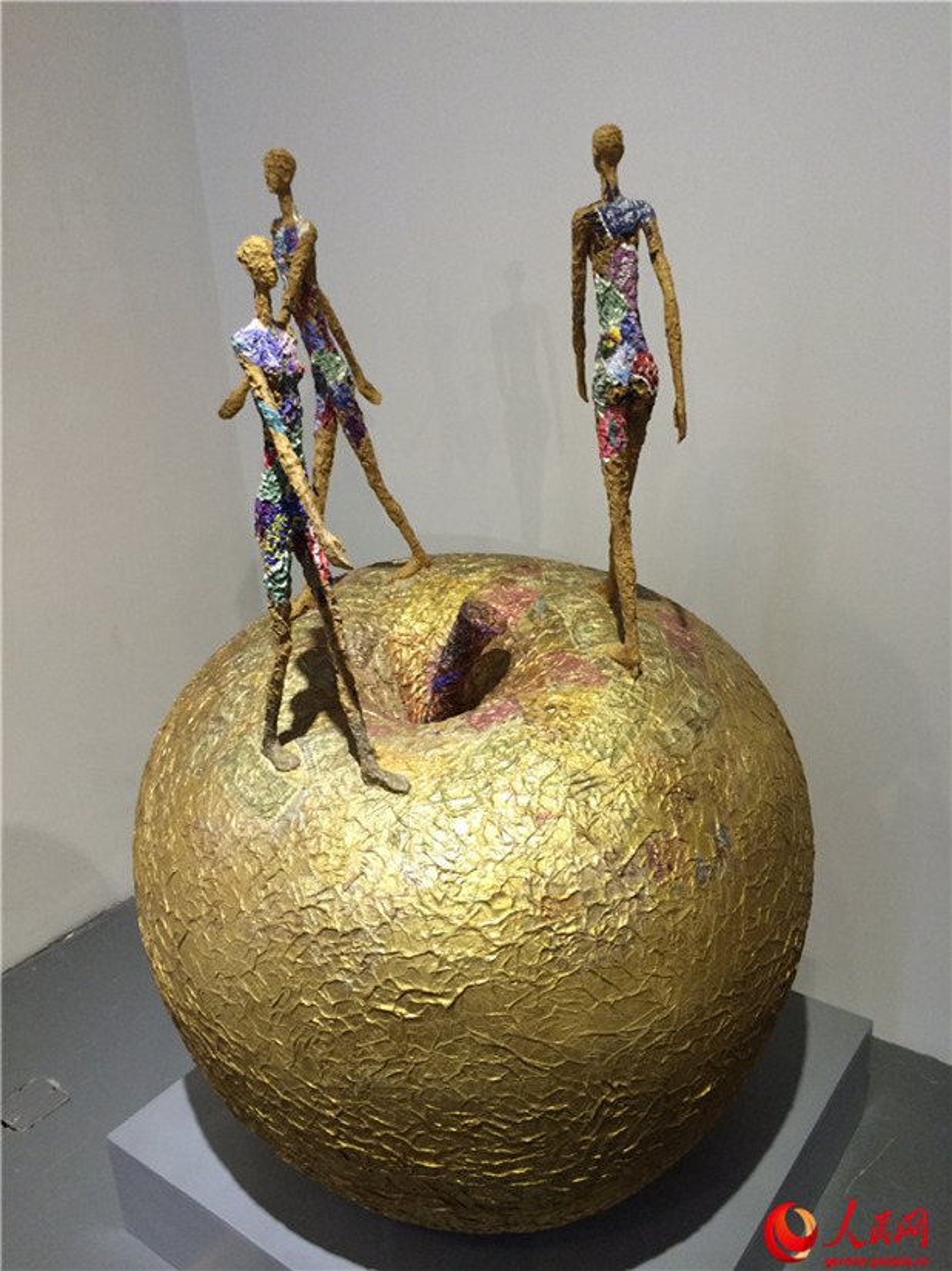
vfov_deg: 61.7
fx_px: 1064
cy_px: 636
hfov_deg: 48.2
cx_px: 476
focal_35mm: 29
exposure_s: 1/30
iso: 64
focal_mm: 4.15
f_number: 2.2
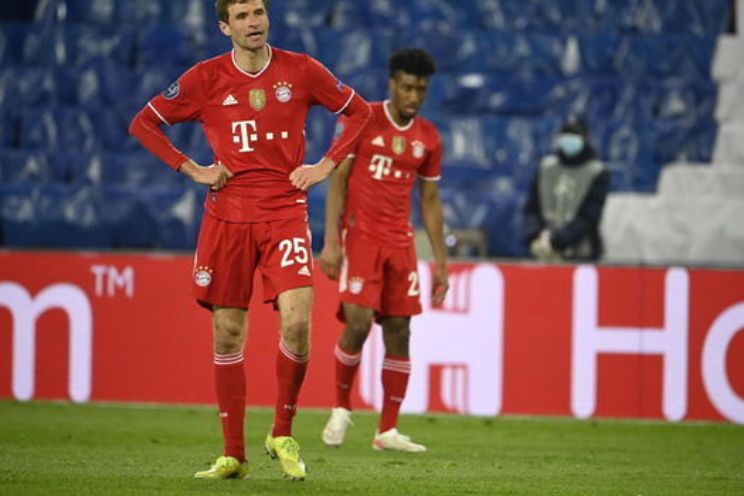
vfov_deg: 2.1
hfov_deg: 3.2
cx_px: 374
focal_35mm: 640
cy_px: 231
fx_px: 13226
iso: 8000
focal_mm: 560
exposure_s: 1/1000
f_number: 5.6
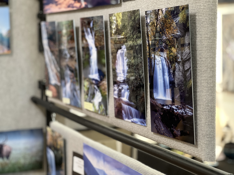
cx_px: 117
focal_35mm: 77
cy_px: 88
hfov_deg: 25.3
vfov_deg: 19.1
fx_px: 521
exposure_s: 1/40
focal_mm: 9
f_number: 2.8
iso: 400
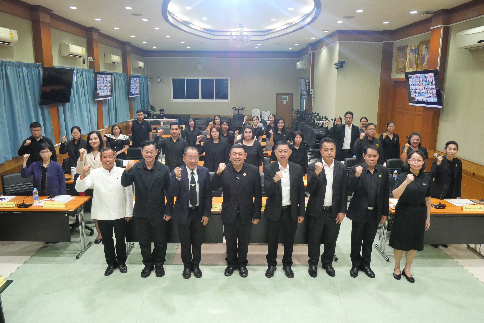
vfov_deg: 48.0
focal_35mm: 27
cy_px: 162
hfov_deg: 67.3
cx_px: 242
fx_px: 363
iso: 3200
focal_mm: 13
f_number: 6.3
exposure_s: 1/50
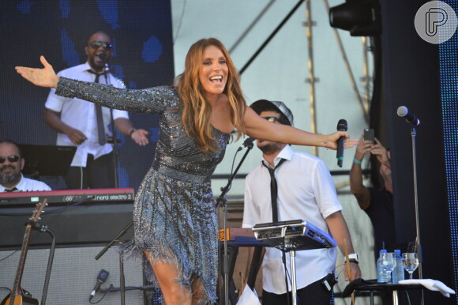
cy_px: 152
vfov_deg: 5.5
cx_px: 229
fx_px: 3147
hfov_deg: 8.3
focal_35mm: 248
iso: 800
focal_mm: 165
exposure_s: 1/400
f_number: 5
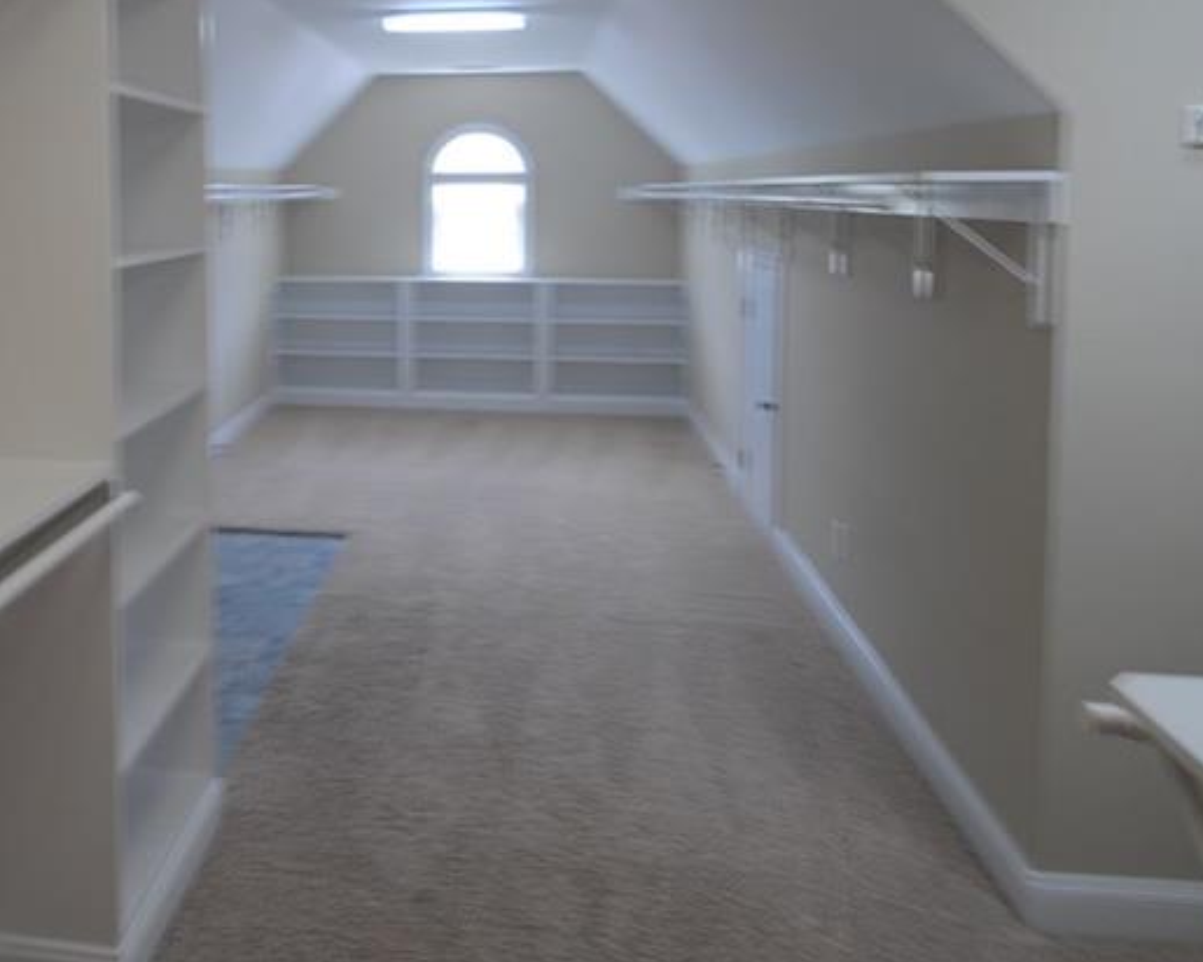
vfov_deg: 49.9
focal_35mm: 28
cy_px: 269
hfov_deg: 60.3
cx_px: 371
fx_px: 997
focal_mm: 10
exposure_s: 1/5
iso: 100
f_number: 7.1
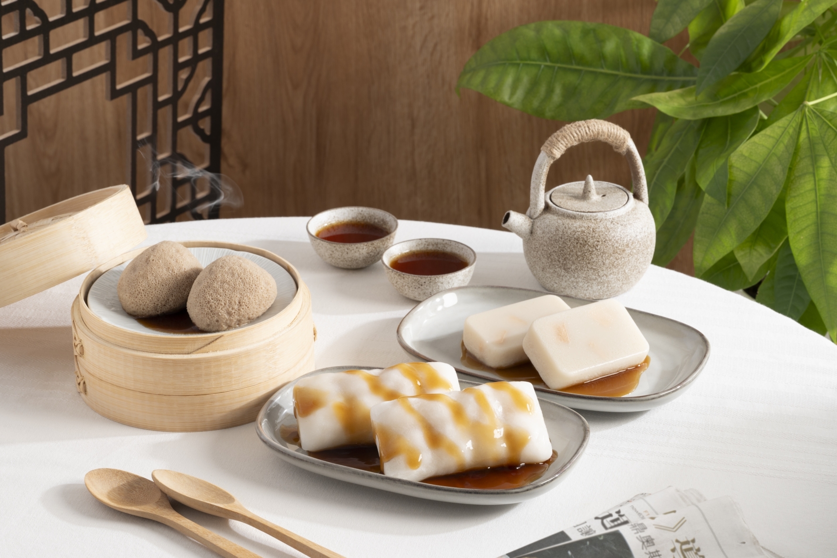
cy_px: 279
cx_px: 418
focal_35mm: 105
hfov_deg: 19.5
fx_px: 2441
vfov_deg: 13.0
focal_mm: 105
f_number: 18
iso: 320
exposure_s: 1/200
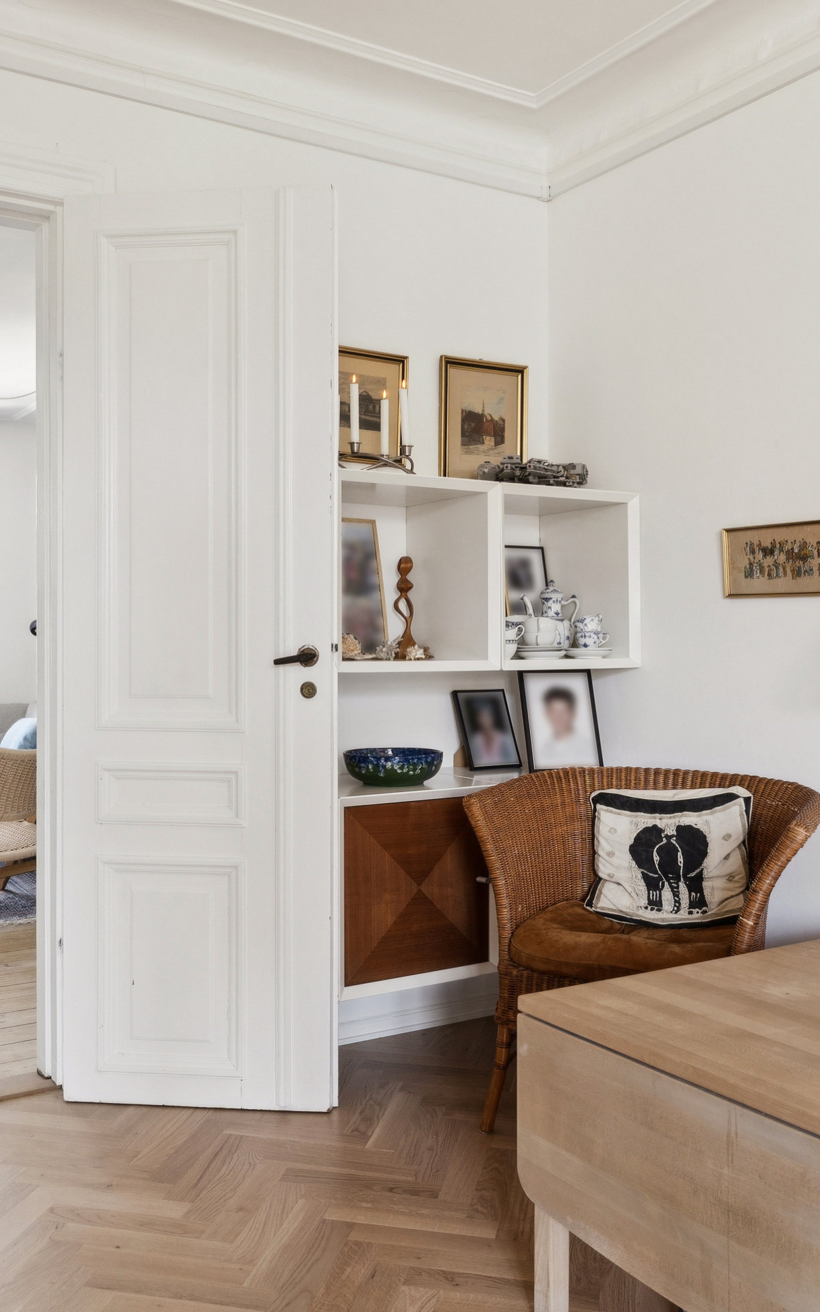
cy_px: 640
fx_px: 1180
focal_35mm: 33
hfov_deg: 38.3
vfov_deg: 58.1
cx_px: 373
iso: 400
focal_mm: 14
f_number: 7.1
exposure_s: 1/40
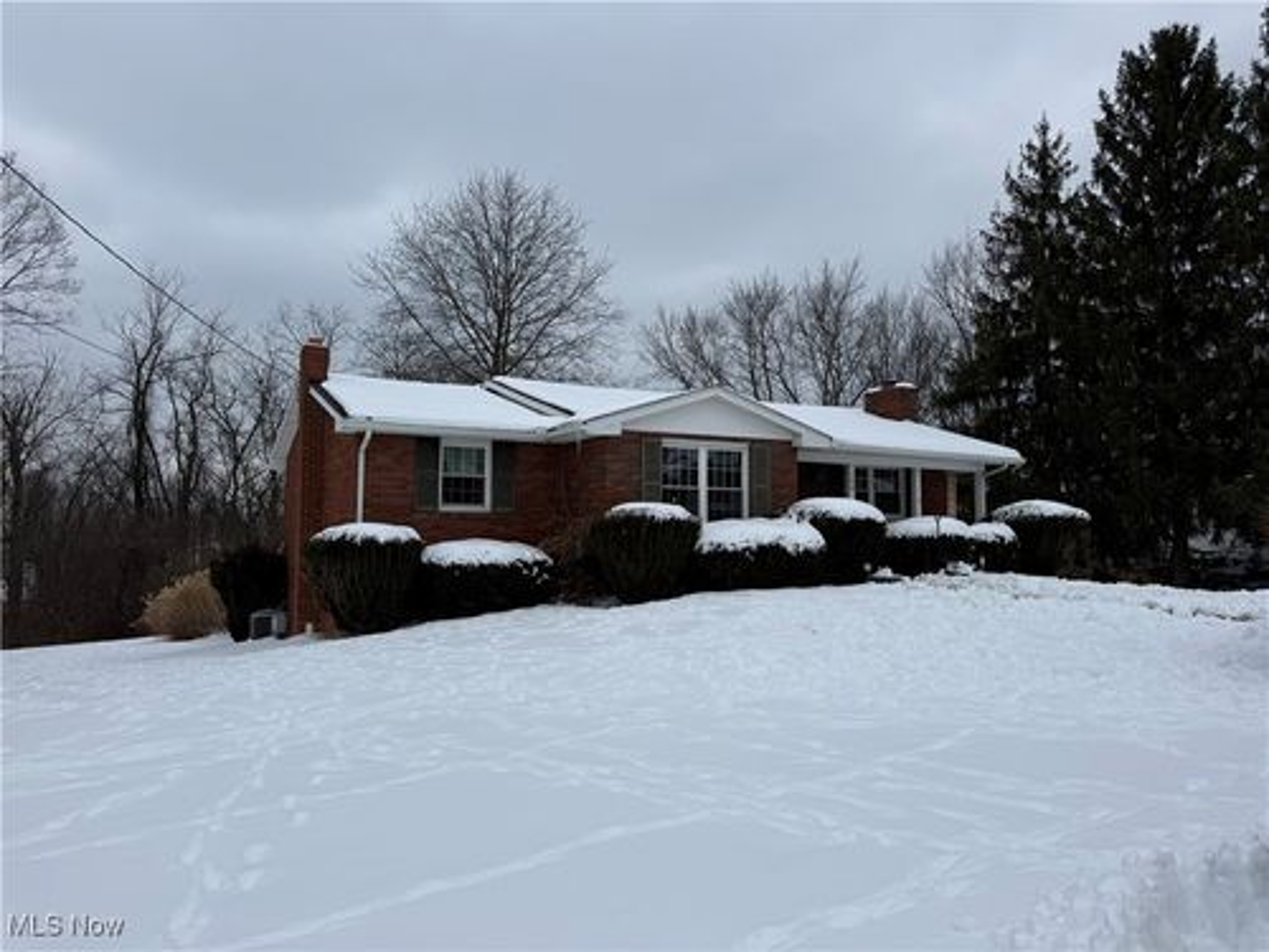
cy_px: 476
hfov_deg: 71.6
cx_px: 634
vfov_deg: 56.8
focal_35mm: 24
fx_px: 880
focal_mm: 6.76
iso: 80
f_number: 1.78
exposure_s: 1/4167
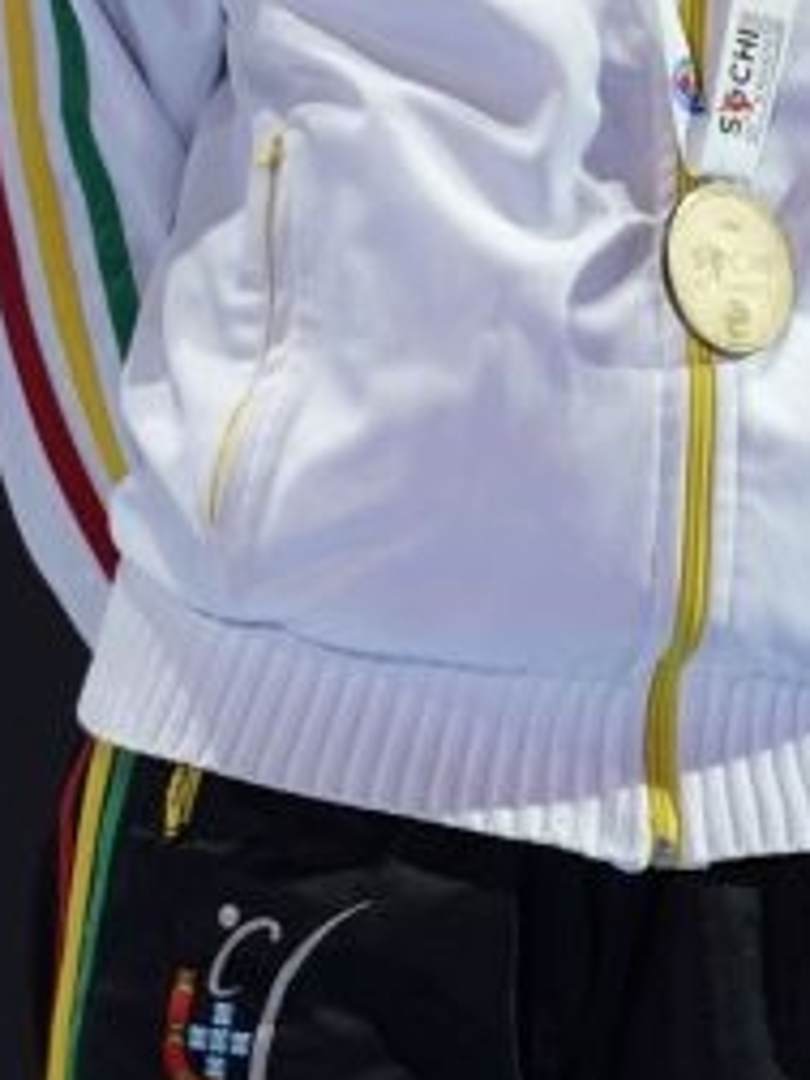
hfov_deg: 1.6
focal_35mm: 915
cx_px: 767
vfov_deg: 2.2
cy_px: 201
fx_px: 28547
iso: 320
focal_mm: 200
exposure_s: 1/250
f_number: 2.8
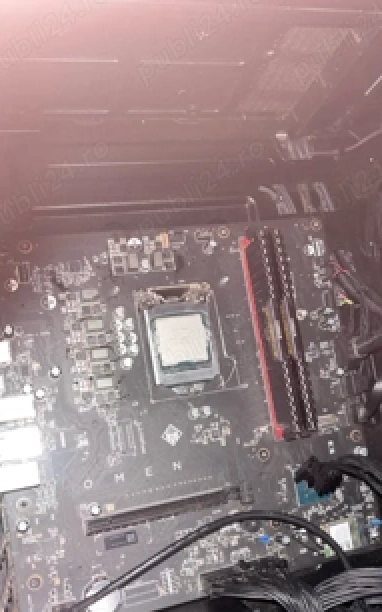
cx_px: 240
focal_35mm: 36
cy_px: 368
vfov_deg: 53.6
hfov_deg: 35.1
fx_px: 600
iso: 40
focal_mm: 5.1
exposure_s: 1/26
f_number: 1.6
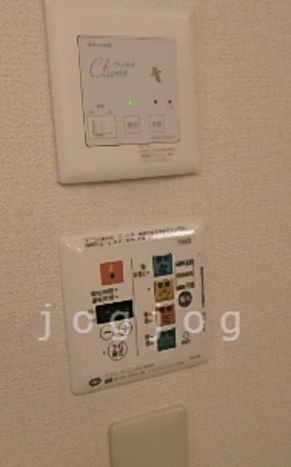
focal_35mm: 47
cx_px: 143
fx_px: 597
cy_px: 322
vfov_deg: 41.9
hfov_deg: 27.4
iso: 200
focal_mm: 3.7
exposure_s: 1/30
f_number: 3.5
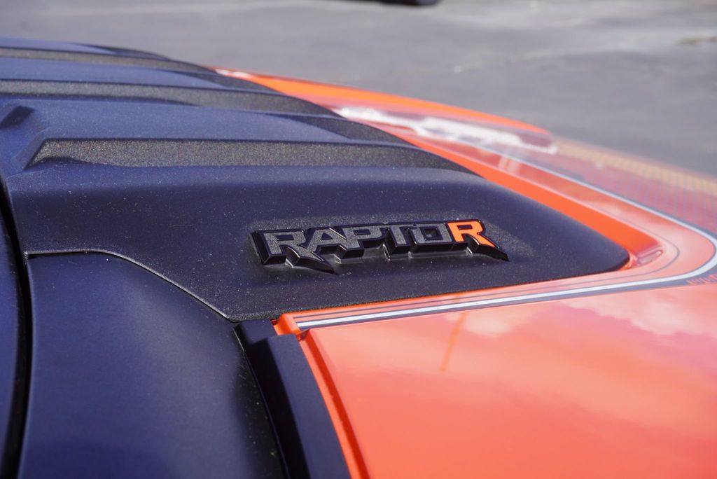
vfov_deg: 22.7
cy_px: 240
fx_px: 1196
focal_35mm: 60
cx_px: 358
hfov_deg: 33.4
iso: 100
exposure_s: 1/125
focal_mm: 40
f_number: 9
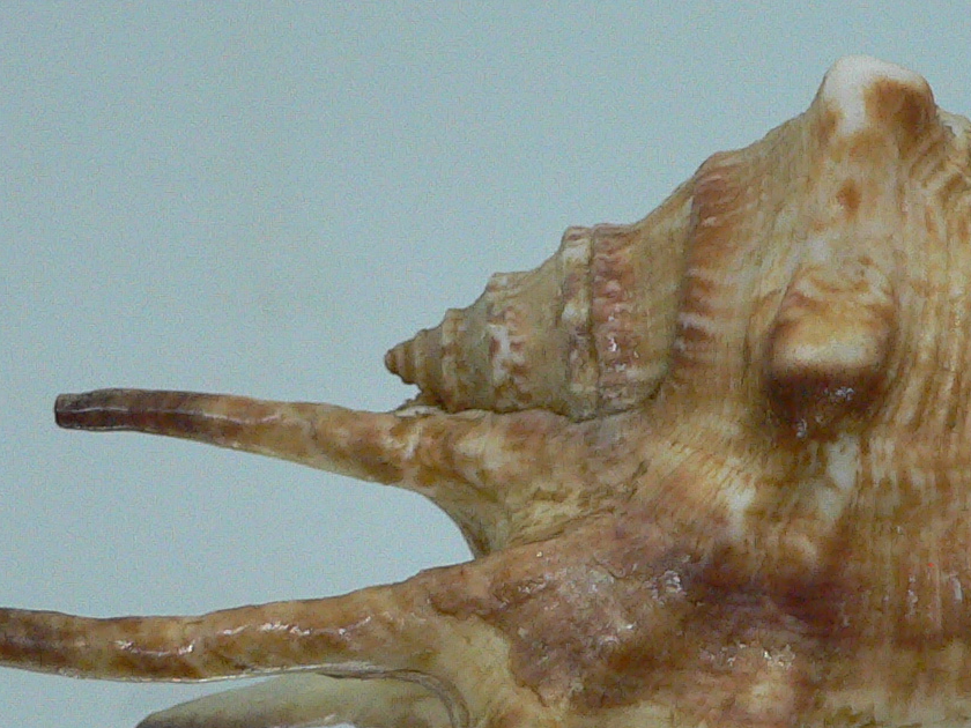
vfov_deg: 17.6
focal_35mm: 84
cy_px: 393
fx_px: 2356
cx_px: 800
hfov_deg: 22.9
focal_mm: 4.6
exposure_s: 1/60
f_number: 2.8
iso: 200
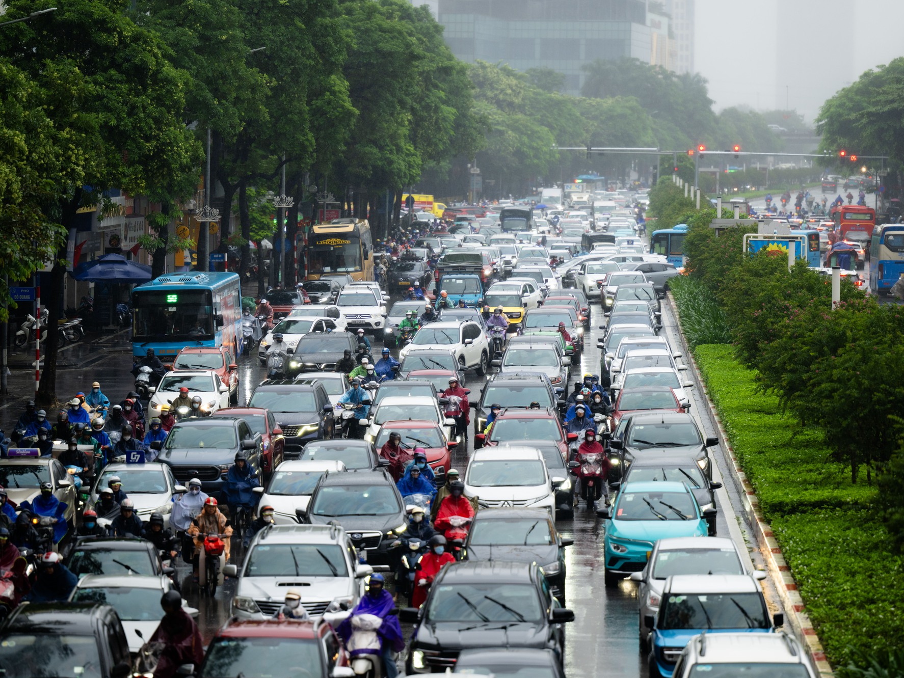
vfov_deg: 8.8
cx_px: 493
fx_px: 4388
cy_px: 339
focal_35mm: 168
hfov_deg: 11.8
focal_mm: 155
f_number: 2.8
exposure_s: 1/400
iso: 250
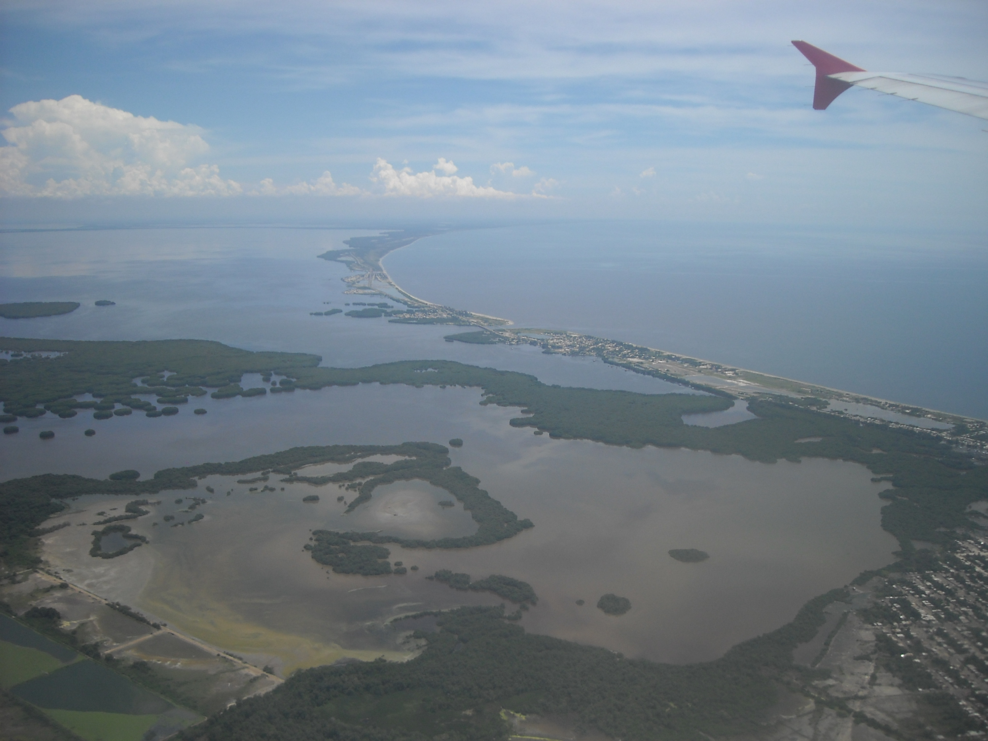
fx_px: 999
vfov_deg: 40.7
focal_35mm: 35
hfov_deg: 52.6
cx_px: 494
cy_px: 370
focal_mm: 5.7
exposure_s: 1/419
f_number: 5.6
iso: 64
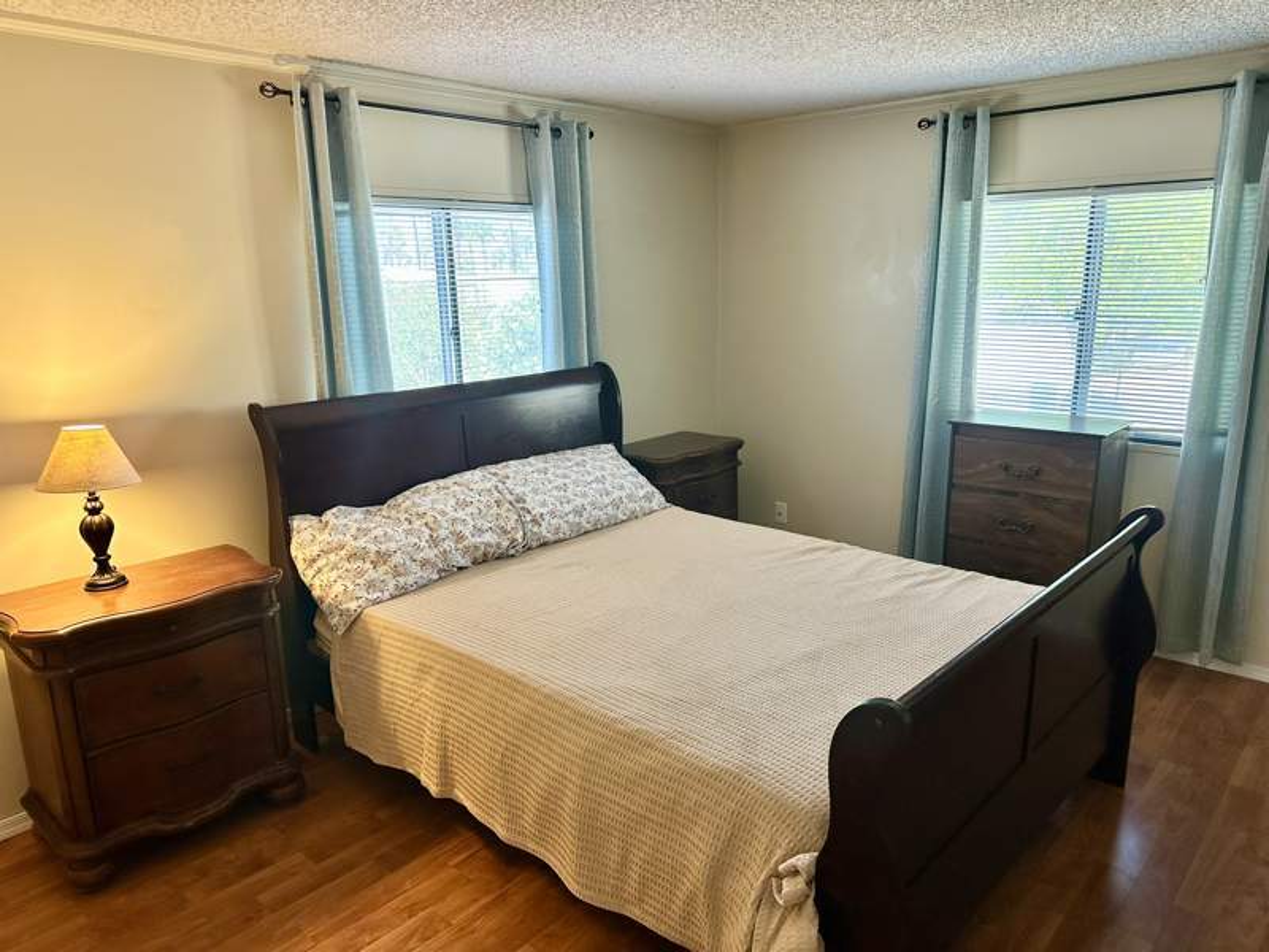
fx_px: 880
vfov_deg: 56.8
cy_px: 476
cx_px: 634
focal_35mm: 24
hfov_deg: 71.6
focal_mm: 6.86
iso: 125
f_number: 1.78
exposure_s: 1/120
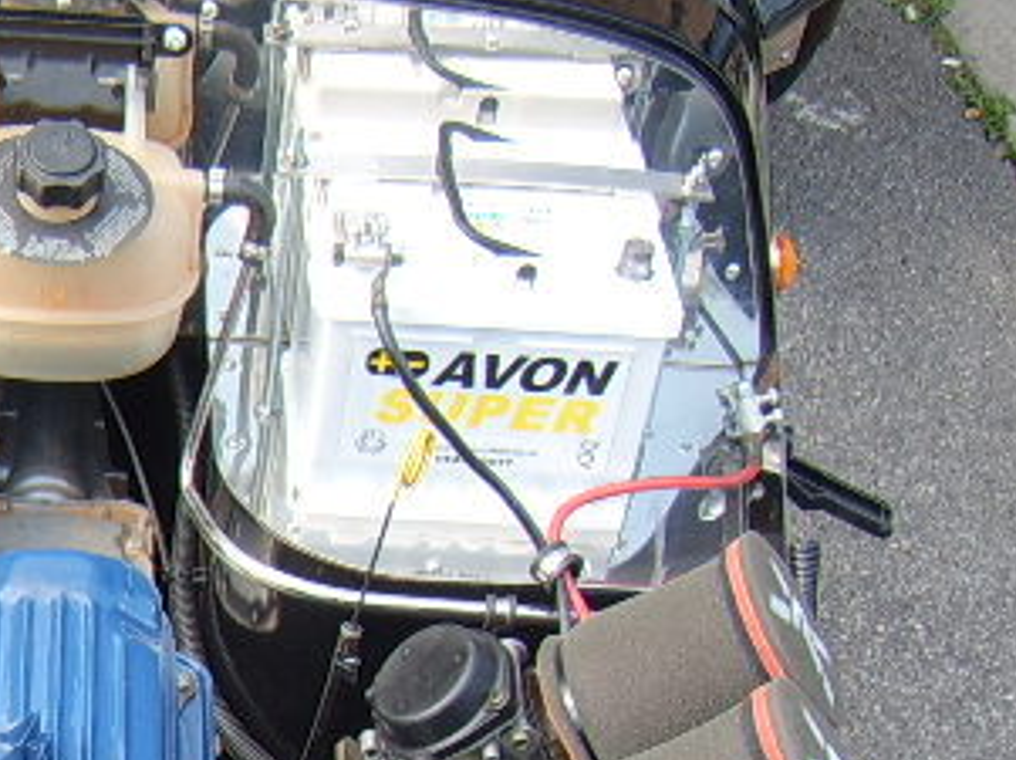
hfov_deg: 27.8
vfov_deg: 21.3
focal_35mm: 66
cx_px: 14
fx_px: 1935
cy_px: 780
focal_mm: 8.13
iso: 50
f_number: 2.7
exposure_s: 1/114
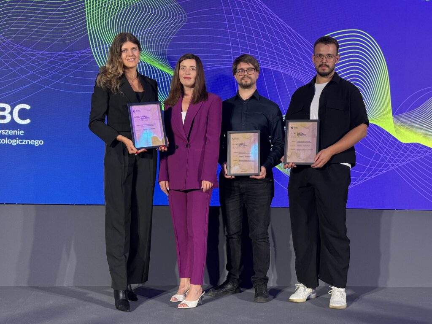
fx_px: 599
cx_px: 216
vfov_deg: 30.3
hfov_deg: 39.7
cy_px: 162
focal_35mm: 48
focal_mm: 6.76
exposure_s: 1/60
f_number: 1.78
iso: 125
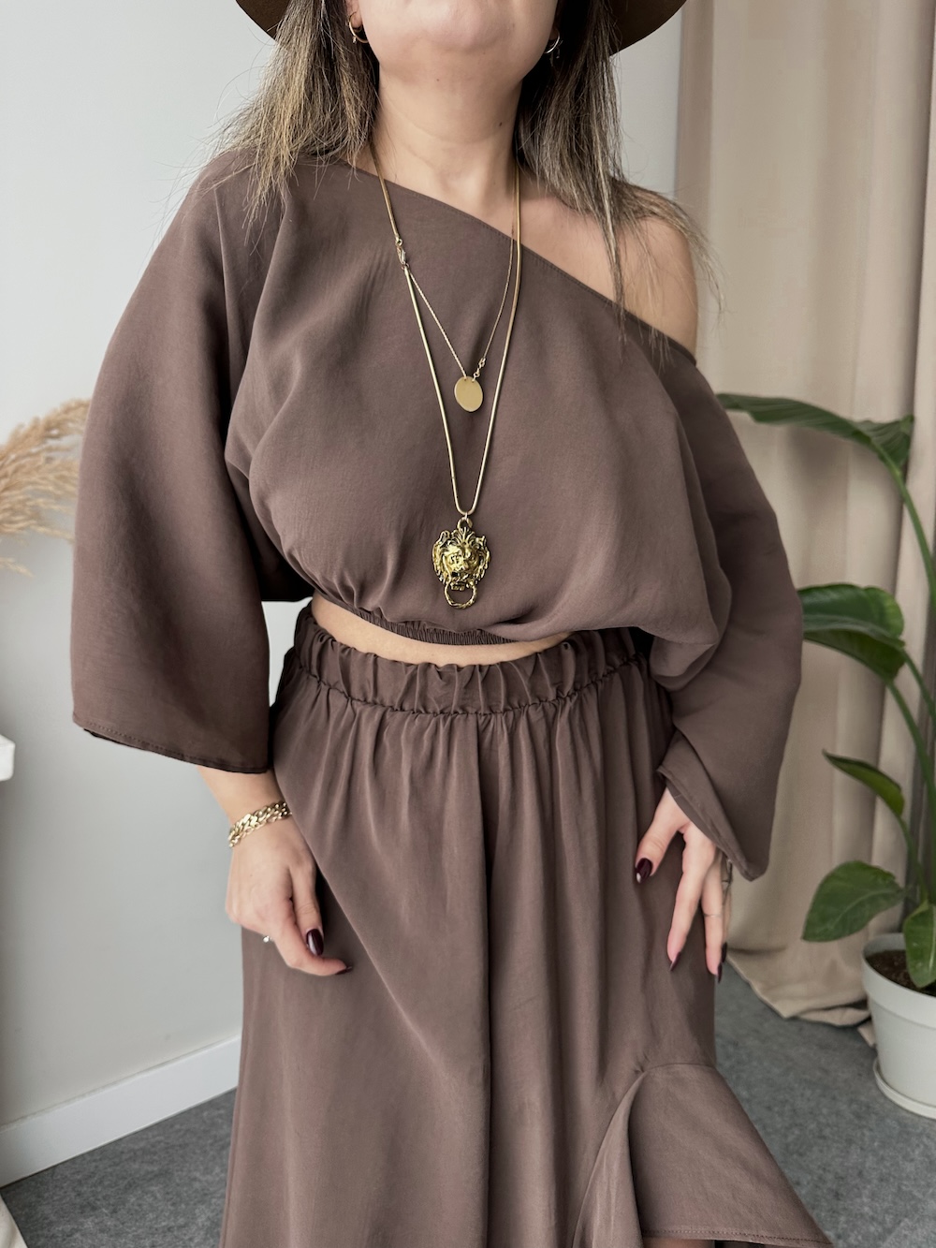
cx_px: 468
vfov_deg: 71.6
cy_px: 624
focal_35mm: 24
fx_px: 865
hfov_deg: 56.8
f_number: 1.78
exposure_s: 1/121
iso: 125
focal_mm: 6.86
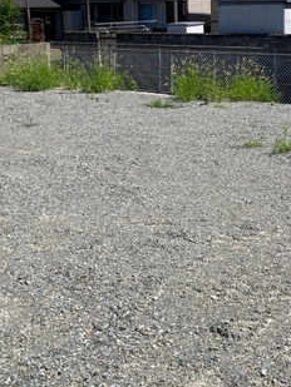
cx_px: 191
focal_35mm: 58
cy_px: 95
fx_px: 650
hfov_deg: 25.1
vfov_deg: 32.6
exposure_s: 1/2315
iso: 25
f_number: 1.8
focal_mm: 3.99
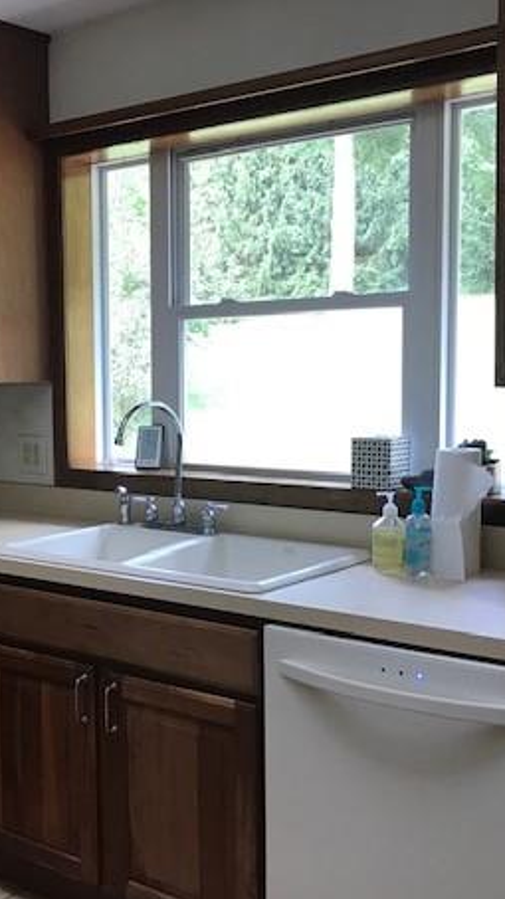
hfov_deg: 27.2
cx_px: 113
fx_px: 1025
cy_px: 473
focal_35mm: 43
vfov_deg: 47.4
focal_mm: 3.99
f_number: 1.8
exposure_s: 1/24
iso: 40
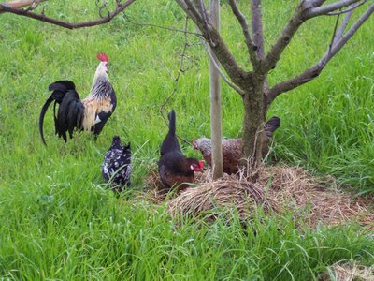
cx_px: 187
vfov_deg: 13.0
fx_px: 1232
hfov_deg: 17.3
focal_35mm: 114
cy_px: 140
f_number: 4.8
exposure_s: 1/180
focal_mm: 24
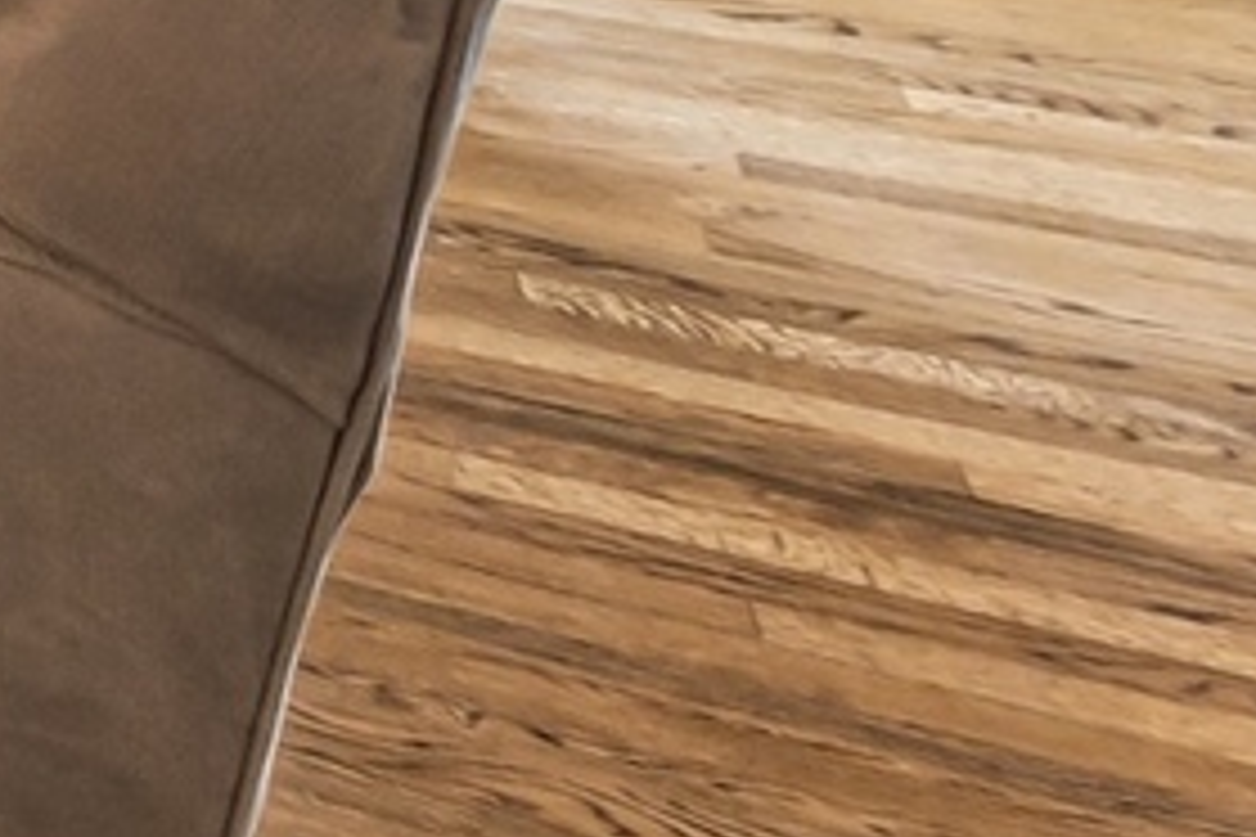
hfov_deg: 12.9
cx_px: -2179
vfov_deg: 12.1
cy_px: -1256
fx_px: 3035
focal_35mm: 87
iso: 400
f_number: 10
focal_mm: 10
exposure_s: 1/2
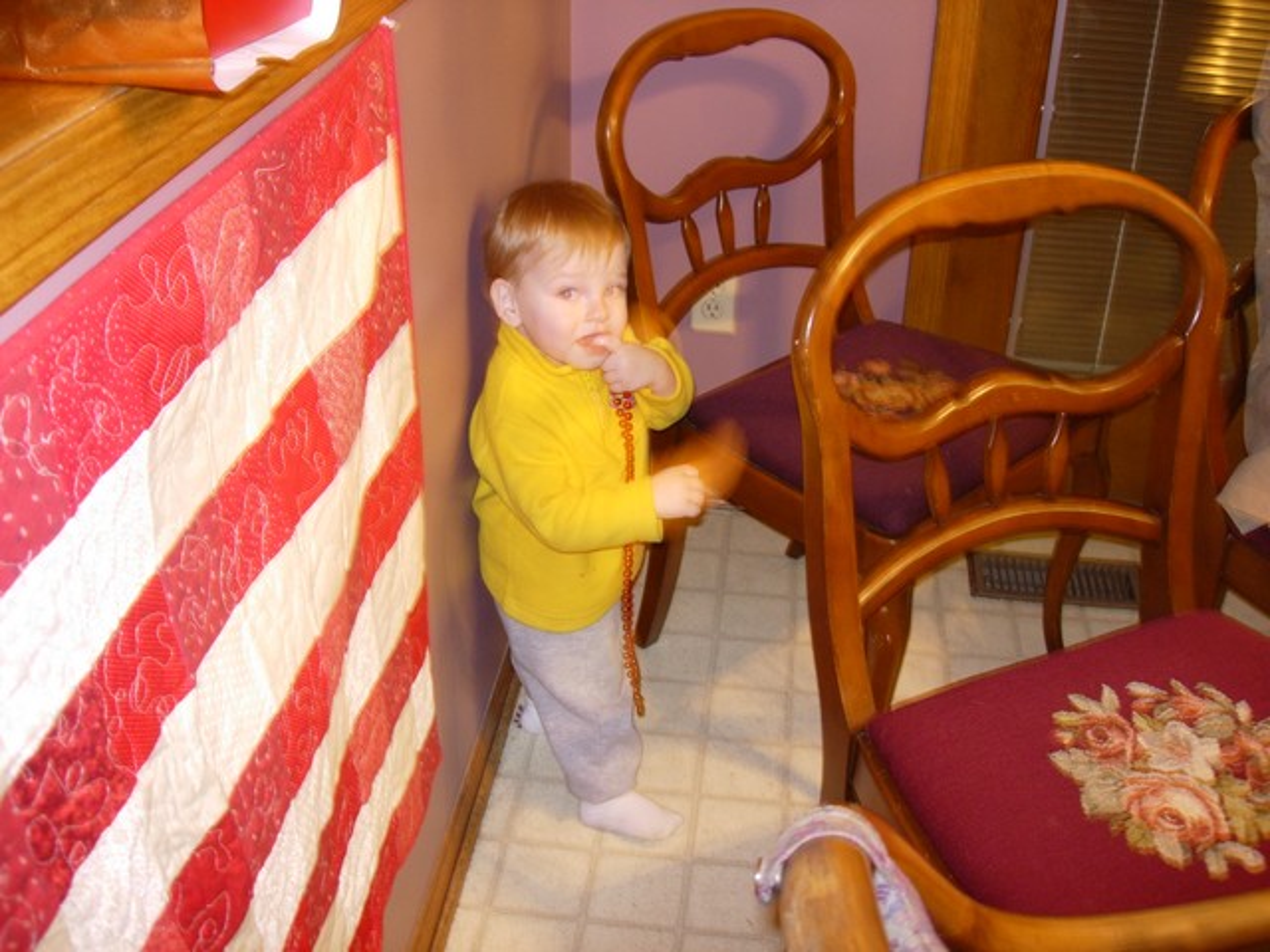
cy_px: 476
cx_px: 635
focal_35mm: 38
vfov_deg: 37.7
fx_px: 1394
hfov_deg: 49.0
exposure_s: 1/4.2
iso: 79
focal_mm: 7.8
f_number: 2.8
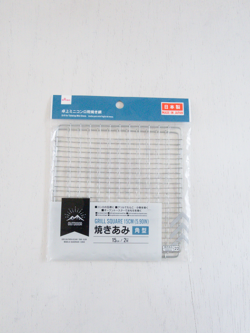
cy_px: 166
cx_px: 125
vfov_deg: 52.6
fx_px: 337
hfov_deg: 40.7
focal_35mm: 35
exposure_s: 1/640
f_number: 3.5
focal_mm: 6.42
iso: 400
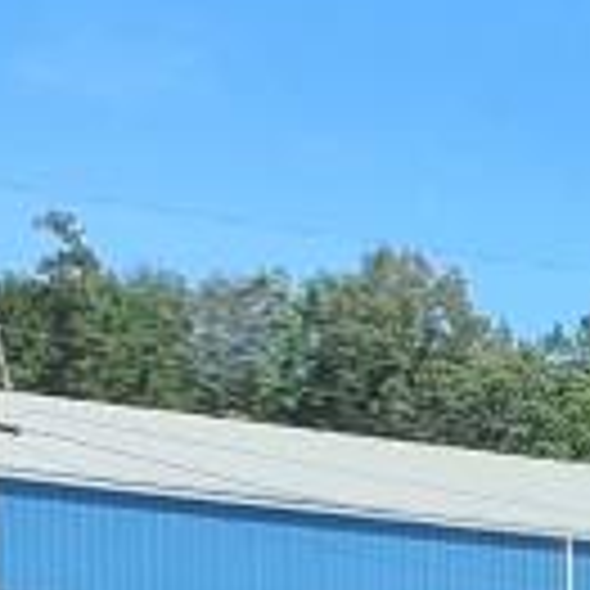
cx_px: 1671
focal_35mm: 187
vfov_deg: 8.4
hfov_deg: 8.2
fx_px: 3606
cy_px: 1536
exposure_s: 1/1429
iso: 40
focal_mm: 3.58
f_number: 1.9
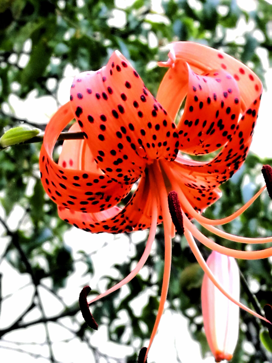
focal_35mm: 108
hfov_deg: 13.7
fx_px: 1131
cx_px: 136
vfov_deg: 18.2
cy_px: 182
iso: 64
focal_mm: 4.5
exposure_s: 1/50
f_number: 2.2
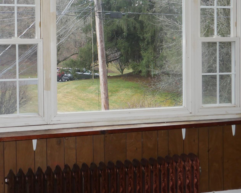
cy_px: 61
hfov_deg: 27.1
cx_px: 100
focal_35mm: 70
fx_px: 499
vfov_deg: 21.8
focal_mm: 22
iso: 800
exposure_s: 1/160
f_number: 4.7
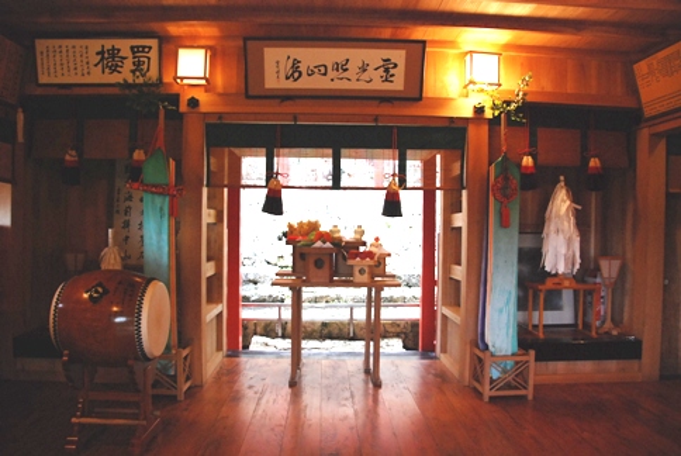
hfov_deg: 67.3
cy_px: 228
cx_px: 340
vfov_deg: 48.0
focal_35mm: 27
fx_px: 511
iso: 800
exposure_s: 1/100
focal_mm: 18
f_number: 5
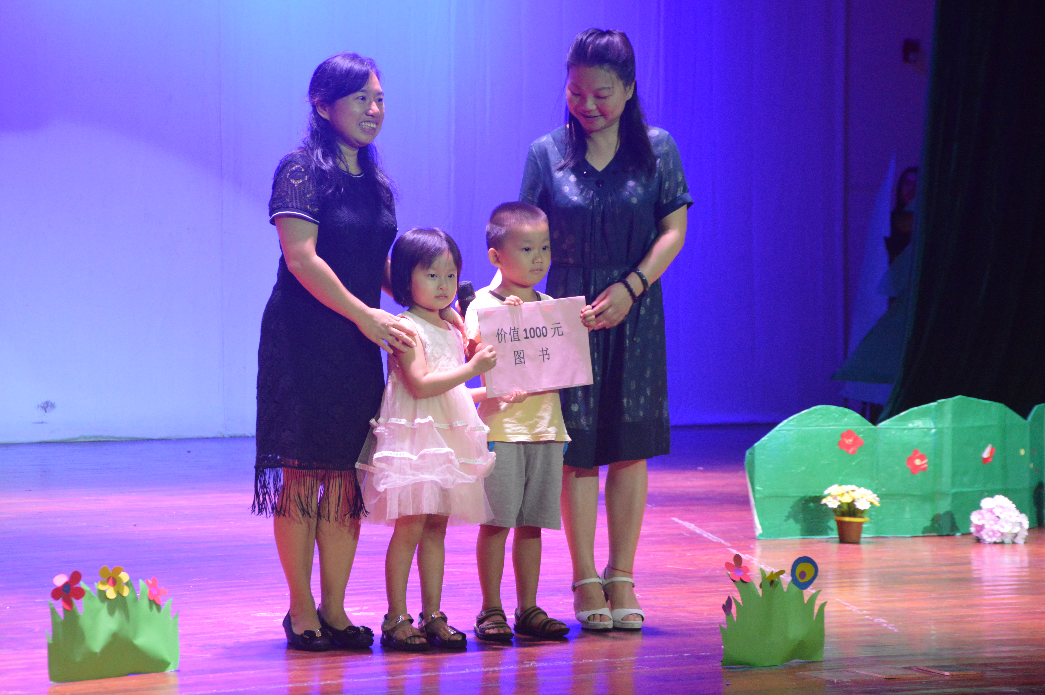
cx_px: 517
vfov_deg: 13.1
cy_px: 335
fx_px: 3016
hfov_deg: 19.7
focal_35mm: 104
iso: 3200
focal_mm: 66
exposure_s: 1/200
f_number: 5.3
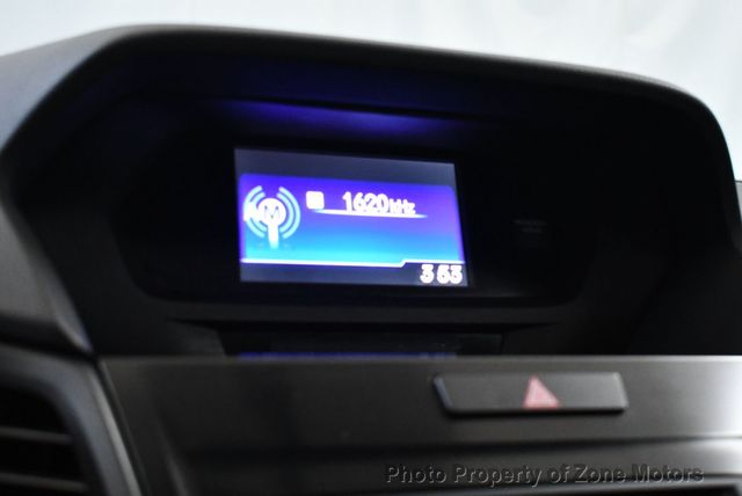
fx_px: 1155
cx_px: 371
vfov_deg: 24.2
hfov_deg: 35.6
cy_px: 248
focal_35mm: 56
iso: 2800
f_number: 4.2
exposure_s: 1/125
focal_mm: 28
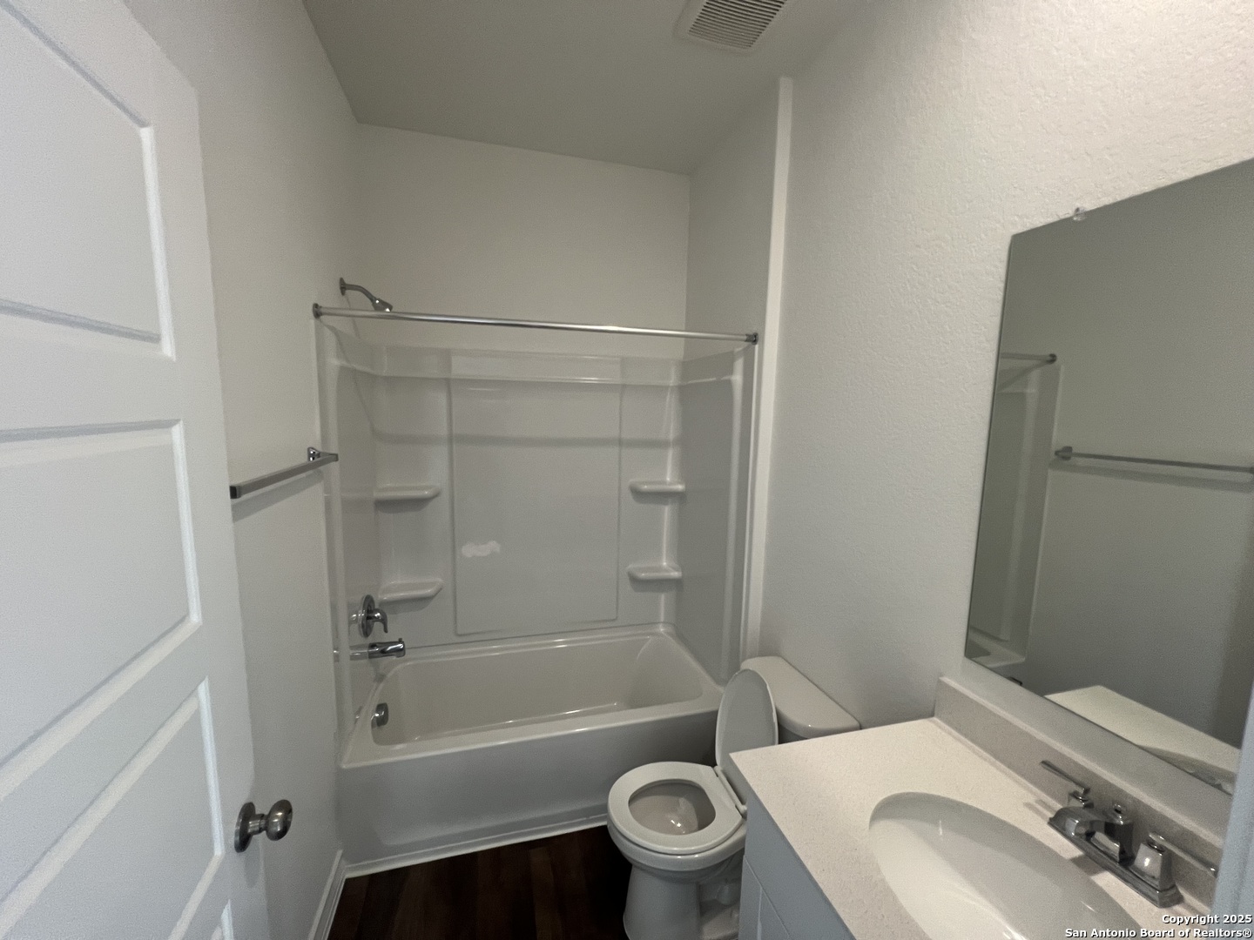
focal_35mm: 13
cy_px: 470
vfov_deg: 89.9
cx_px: 627
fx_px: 471
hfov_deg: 106.2
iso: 200
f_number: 1.8
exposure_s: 1/120
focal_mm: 1.57
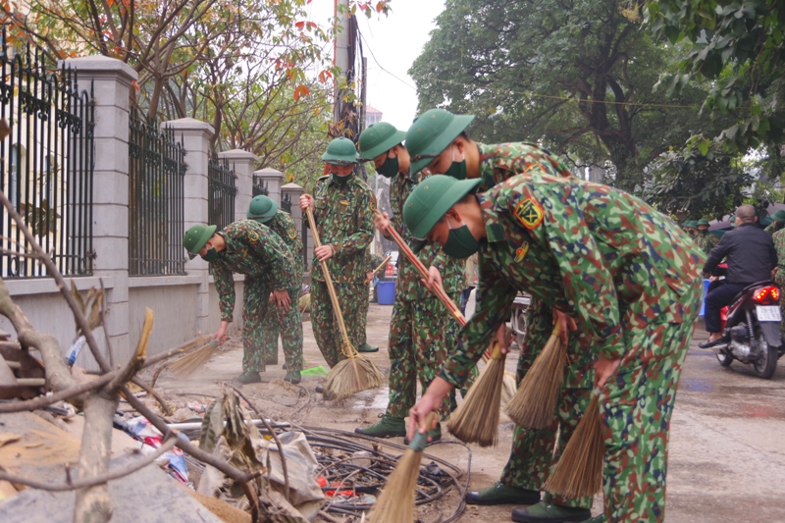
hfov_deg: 42.8
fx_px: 1003
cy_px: 262
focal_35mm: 46
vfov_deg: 29.2
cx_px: 392
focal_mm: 31
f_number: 4.5
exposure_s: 1/100
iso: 400
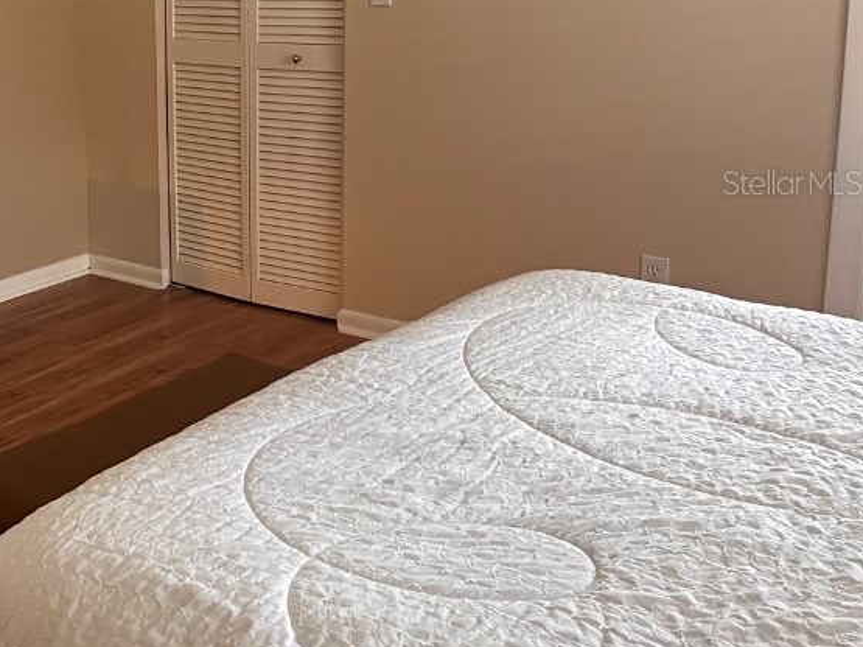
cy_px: 182
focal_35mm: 48
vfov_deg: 29.9
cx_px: 73
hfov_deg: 36.9
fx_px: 1196
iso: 320
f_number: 1.6
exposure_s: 1/60
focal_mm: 5.1
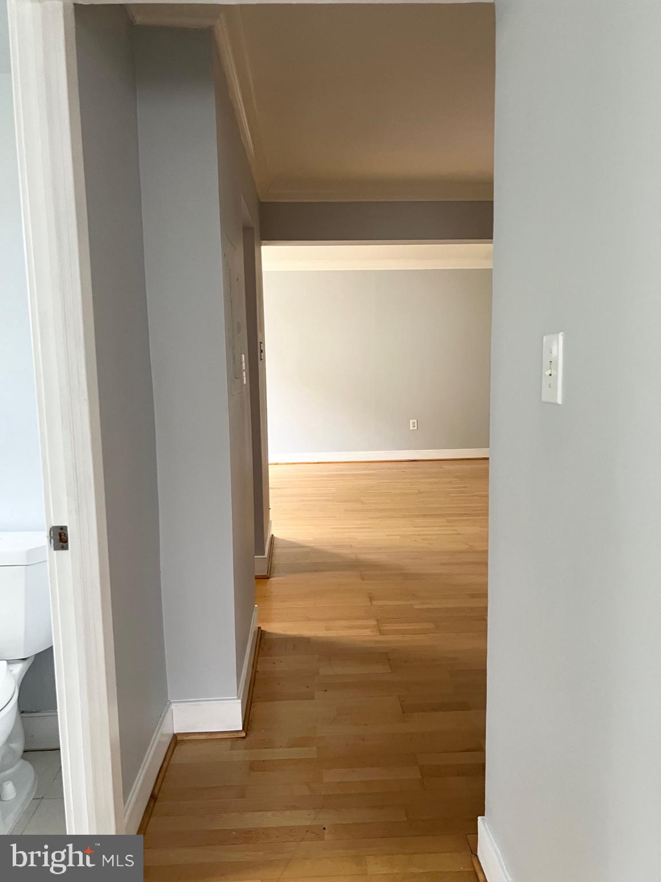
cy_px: 441
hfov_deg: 53.1
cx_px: 330
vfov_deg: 67.3
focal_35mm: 26
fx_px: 662
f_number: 1.5
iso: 320
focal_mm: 5.7
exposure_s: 1/60
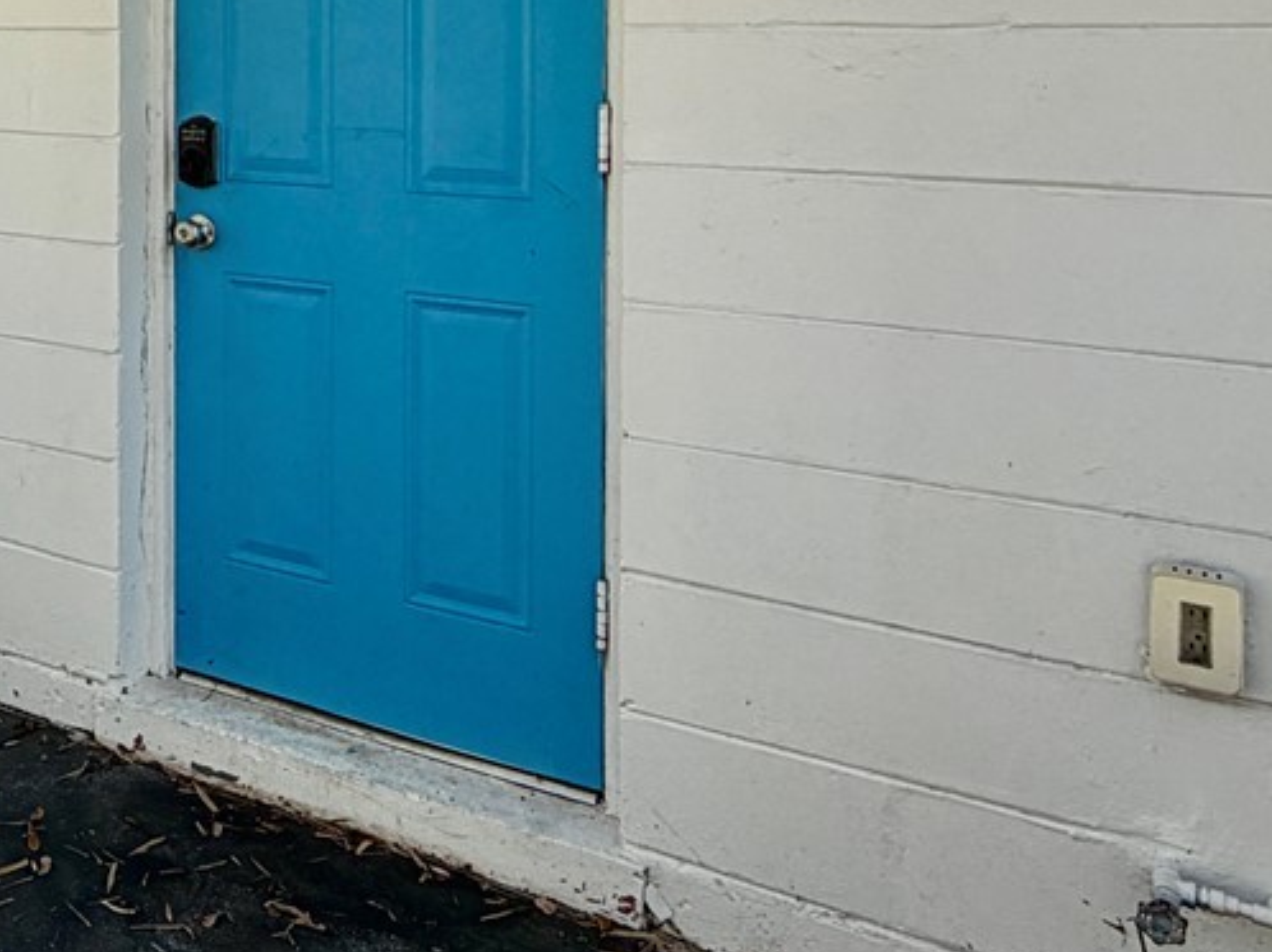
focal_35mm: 45
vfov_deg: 30.4
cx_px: -72
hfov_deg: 36.6
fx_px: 1653
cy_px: 48
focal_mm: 2.22
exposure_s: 1/590
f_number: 2.2
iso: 40
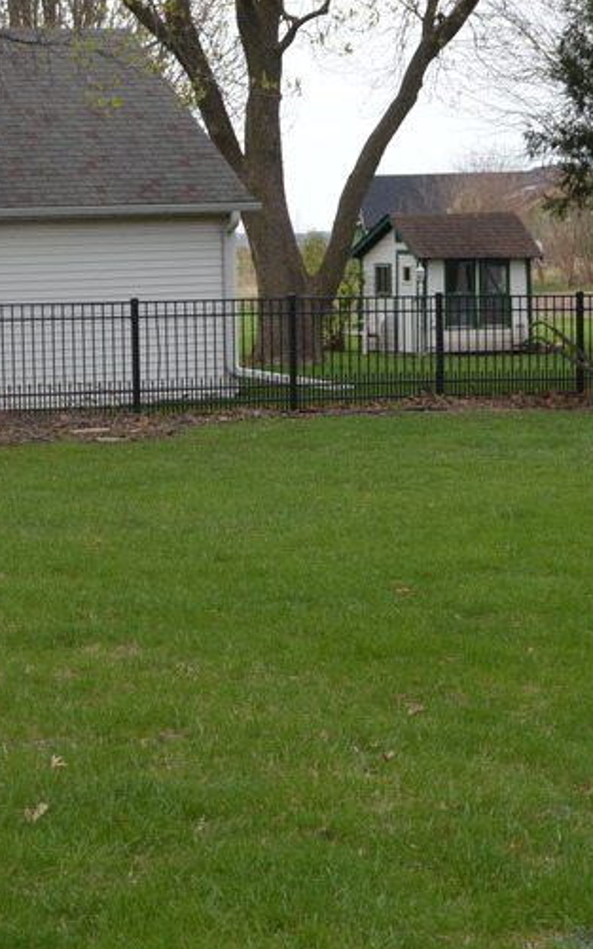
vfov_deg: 21.0
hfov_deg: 13.1
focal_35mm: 99
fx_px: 2561
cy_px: 504
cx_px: 30
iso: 100
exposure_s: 1/125
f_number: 5.6
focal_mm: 20
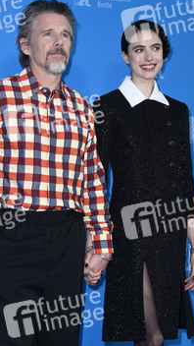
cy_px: 167
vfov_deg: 18.0
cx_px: 82
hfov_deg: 10.2
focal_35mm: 119
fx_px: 1088
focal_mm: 100
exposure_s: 1/200
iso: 800
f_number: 5.6
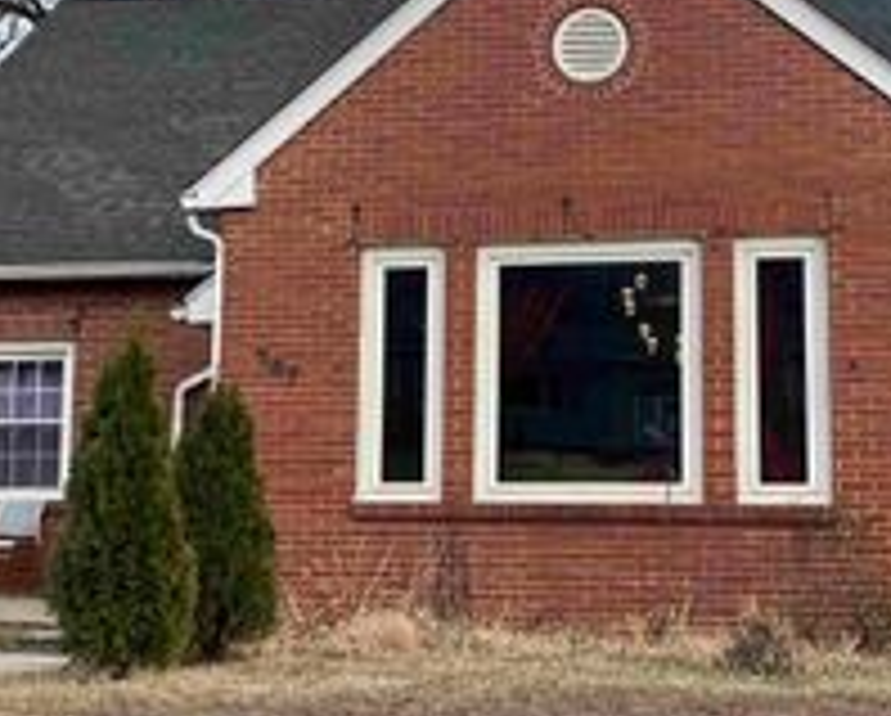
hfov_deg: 29.5
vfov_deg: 23.8
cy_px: 268
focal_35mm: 64
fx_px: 1690
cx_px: 536
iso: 50
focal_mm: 5.1
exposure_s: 1/967
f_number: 1.6
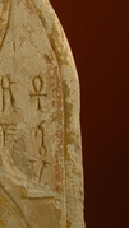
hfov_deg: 9.7
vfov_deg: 18.4
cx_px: -137
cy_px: 162
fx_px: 704
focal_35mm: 116
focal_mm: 20
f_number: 5.6
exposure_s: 1/8
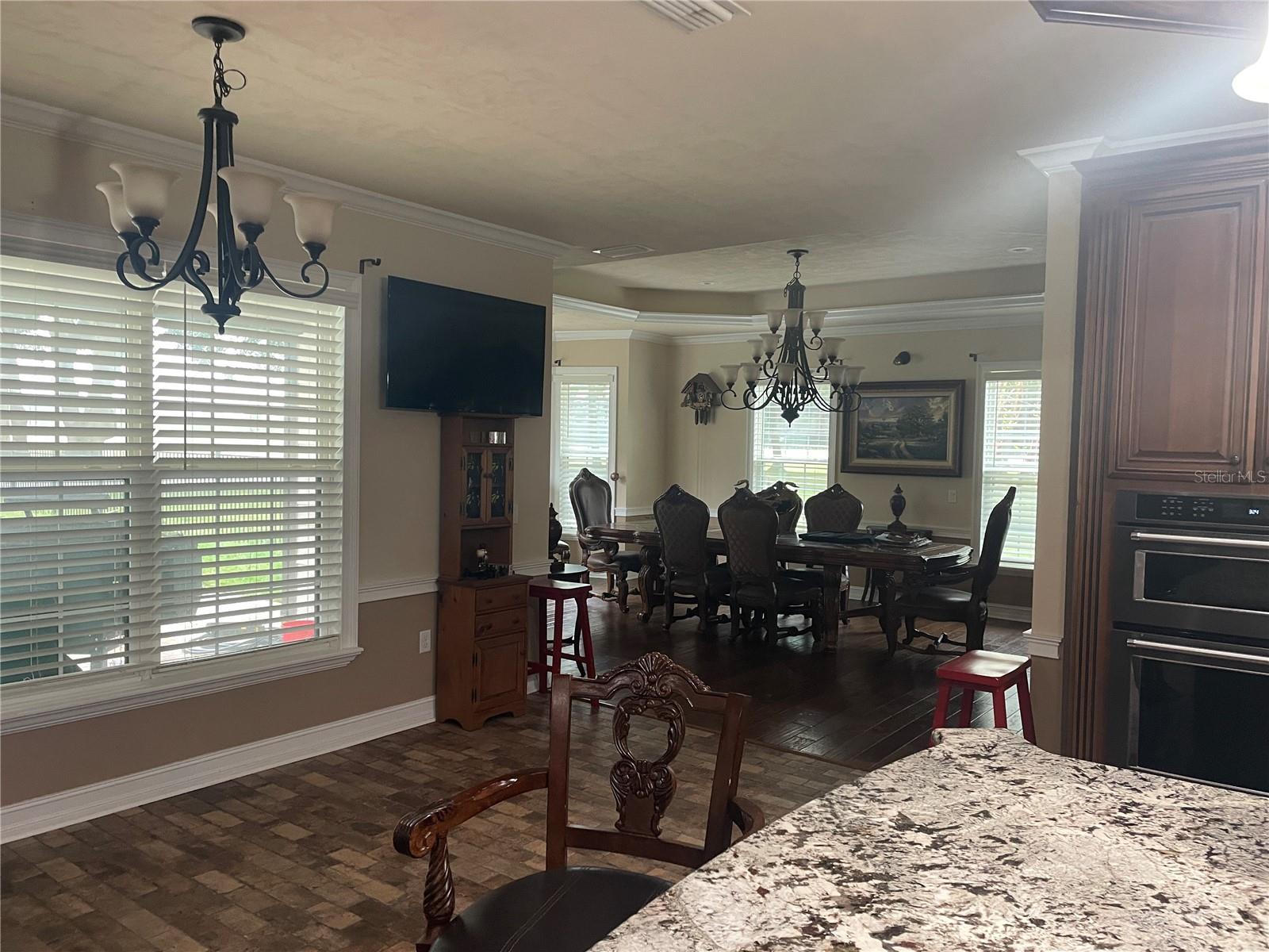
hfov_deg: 67.3
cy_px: 476
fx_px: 953
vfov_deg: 53.1
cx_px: 634
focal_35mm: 26
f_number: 1.6
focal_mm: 4.2
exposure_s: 1/60
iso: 250
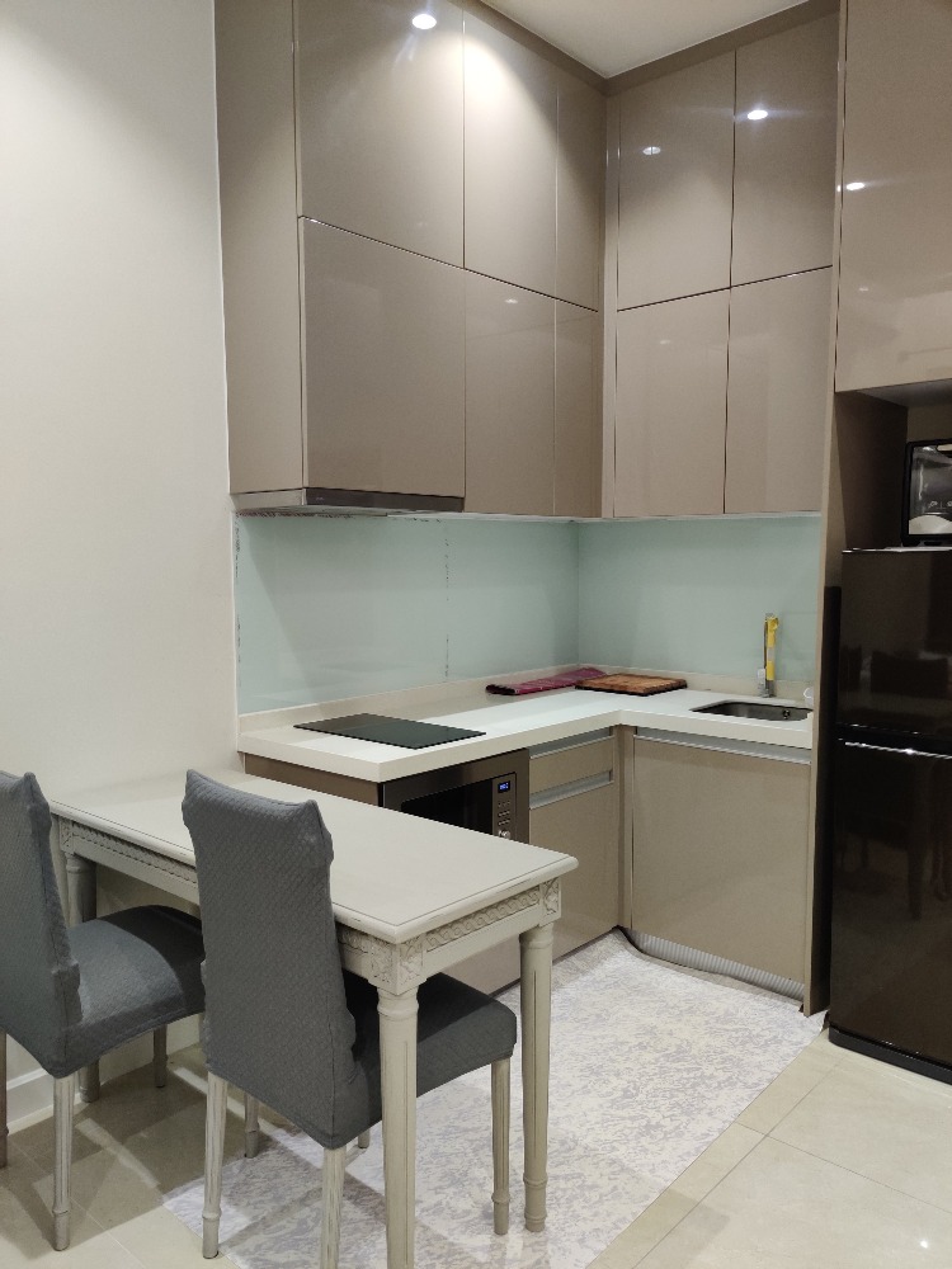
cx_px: 476
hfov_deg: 51.4
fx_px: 990
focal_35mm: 27
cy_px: 634
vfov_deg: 65.3
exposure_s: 1/50
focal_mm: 4.75
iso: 800
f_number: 1.65
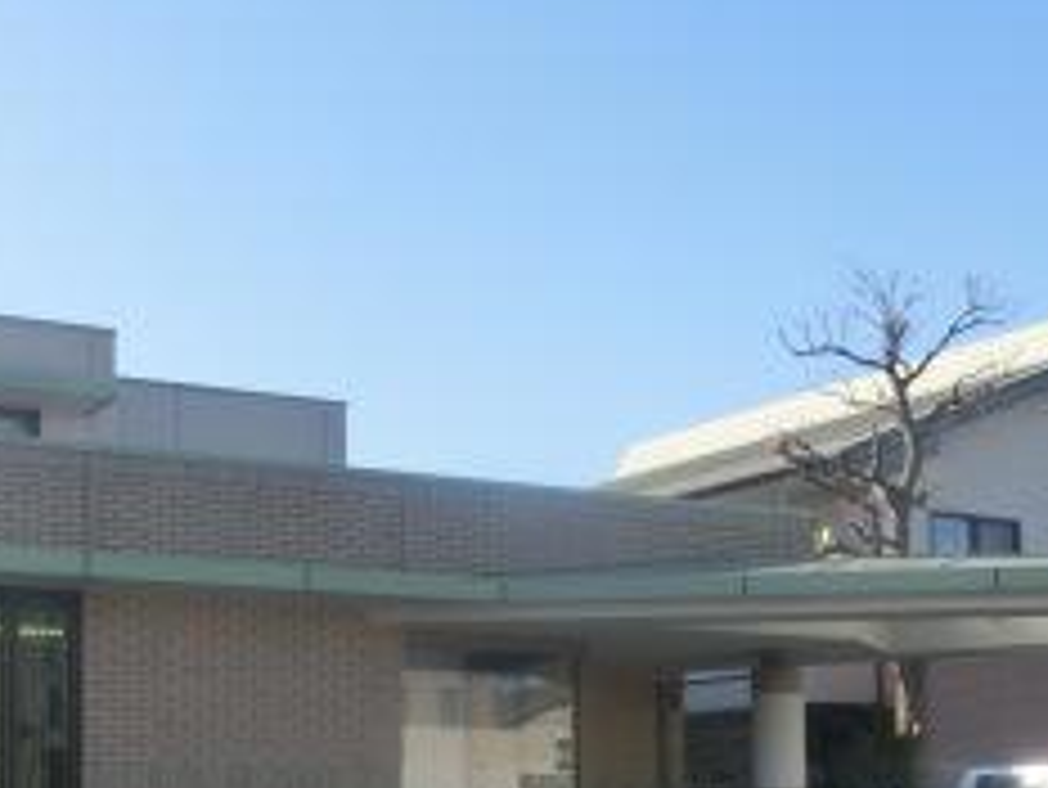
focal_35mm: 66
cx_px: 472
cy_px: 738
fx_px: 1999
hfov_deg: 29.4
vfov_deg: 21.7
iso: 80
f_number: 3
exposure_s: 1/800
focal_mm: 4.24
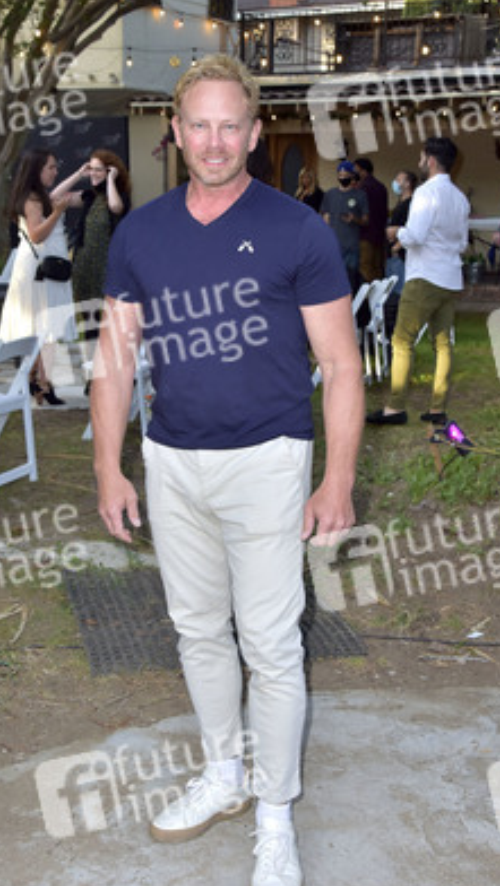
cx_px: 218
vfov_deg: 43.7
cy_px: 445
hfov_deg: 25.5
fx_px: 1106
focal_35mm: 47
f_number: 7.1
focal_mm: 44
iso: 500
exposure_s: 1/250
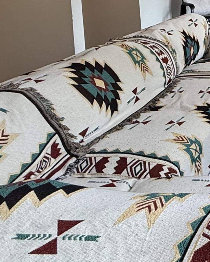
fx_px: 404
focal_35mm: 52
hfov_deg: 22.2
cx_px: 342
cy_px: -21
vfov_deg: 32.1
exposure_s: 1/120
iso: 100
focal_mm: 2.22
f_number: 2.2
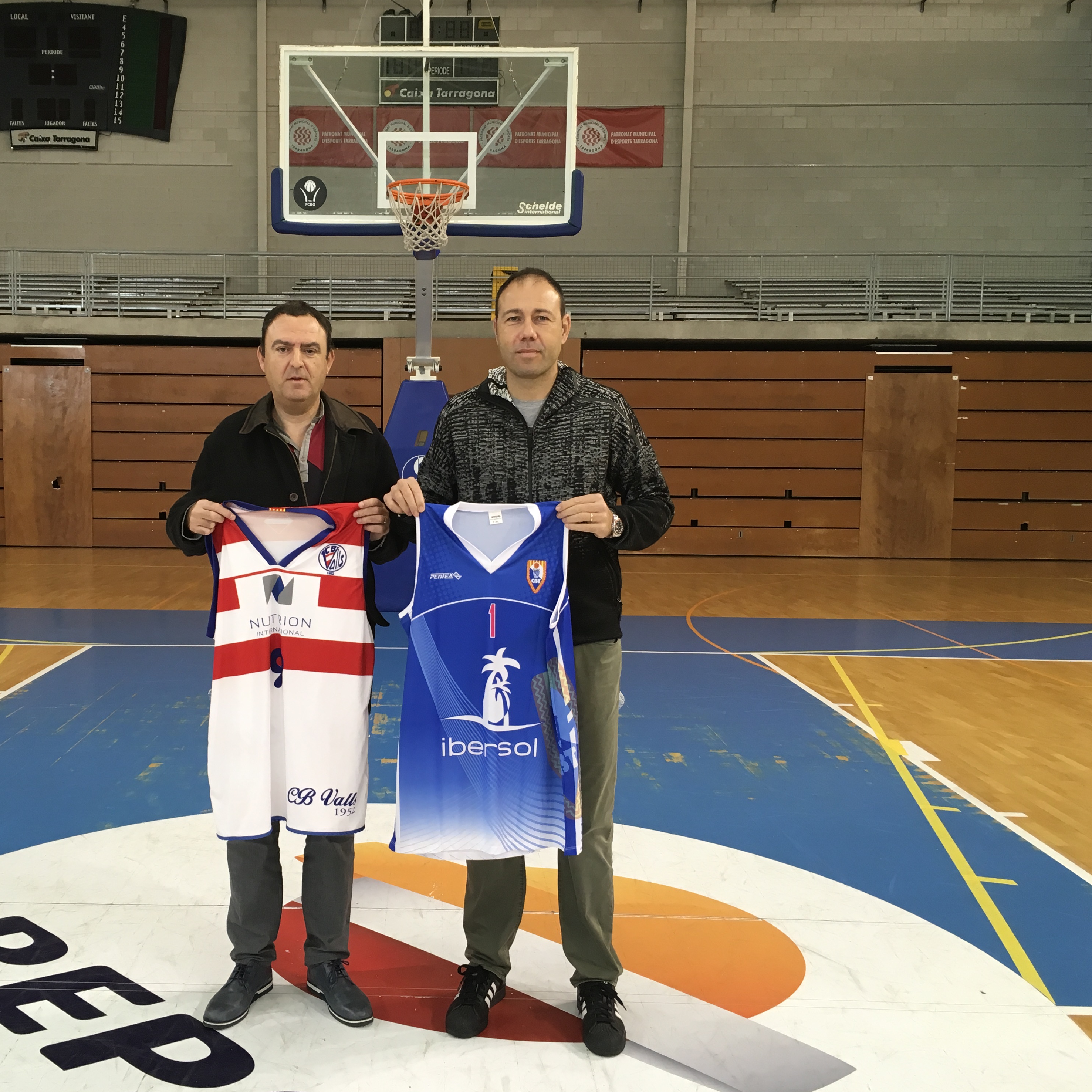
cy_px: 545
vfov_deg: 47.2
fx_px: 1249
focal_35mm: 35
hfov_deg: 46.7
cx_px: 401
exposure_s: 1/33
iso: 64
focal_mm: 4.15
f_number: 2.2
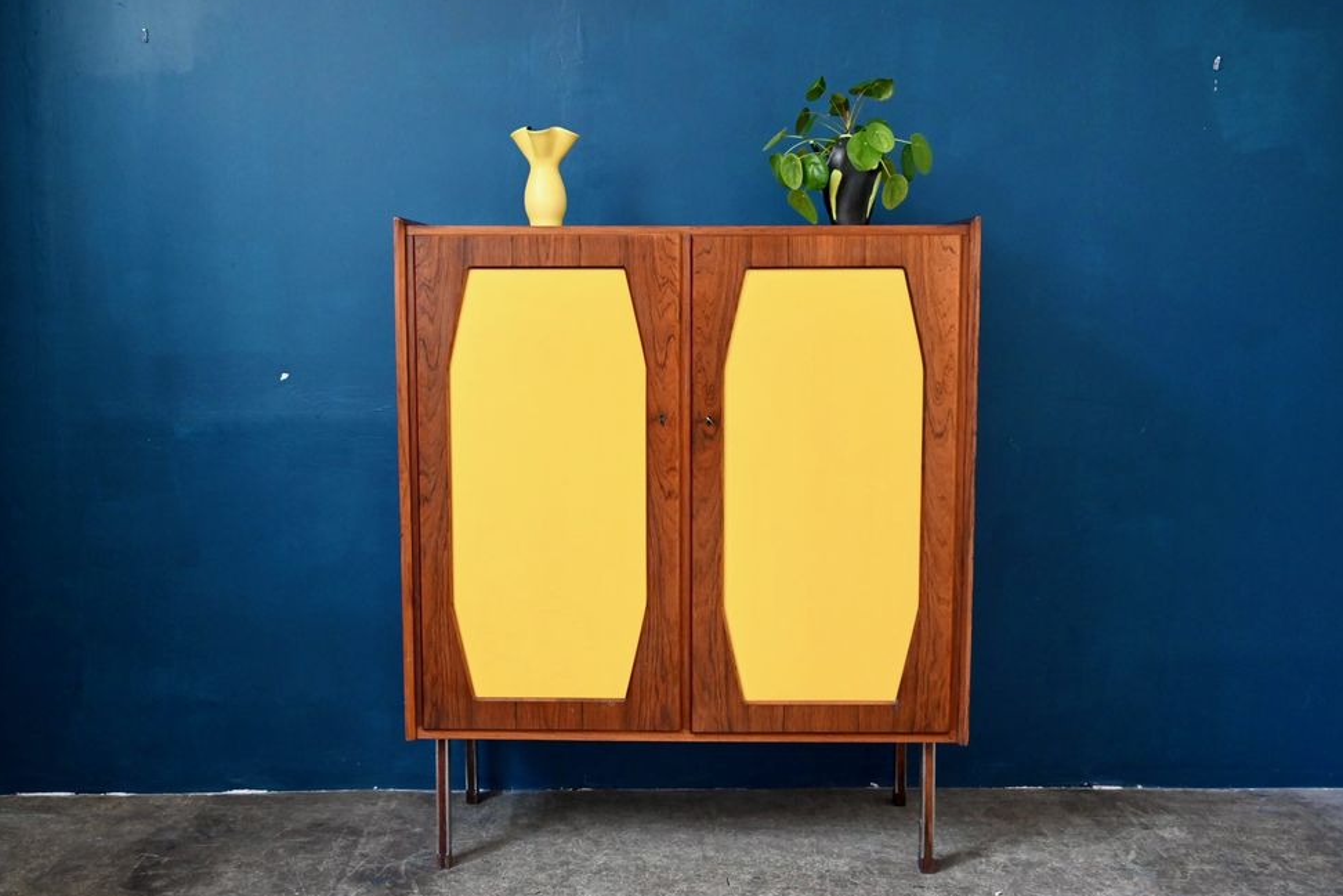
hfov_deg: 53.8
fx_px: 1325
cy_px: 449
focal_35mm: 36
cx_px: 666
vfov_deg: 37.3
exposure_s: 1/125
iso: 2500
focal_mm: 34.5
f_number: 4
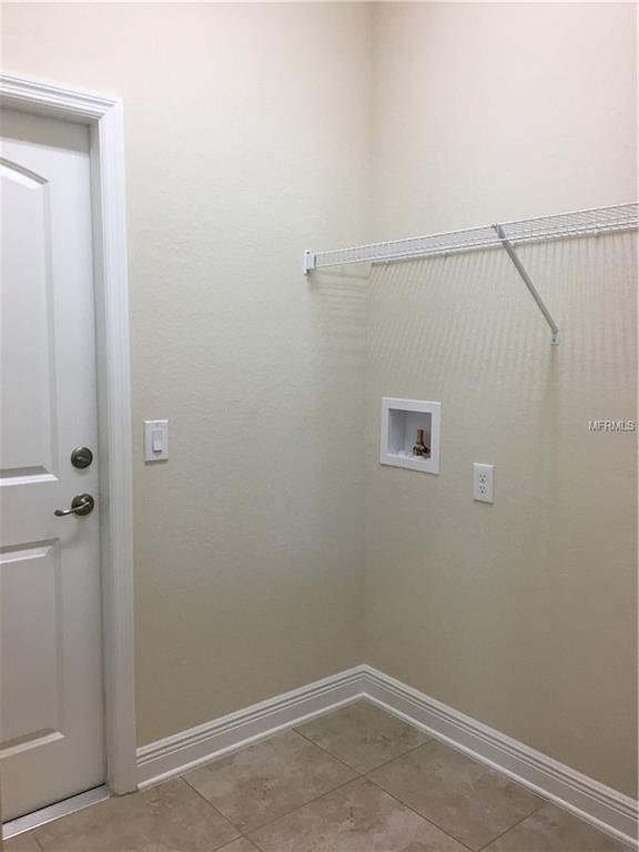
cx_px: 320
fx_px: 714
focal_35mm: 29
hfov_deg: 48.2
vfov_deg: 61.7
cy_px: 426
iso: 32
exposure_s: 1/30
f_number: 2.2
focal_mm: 4.15
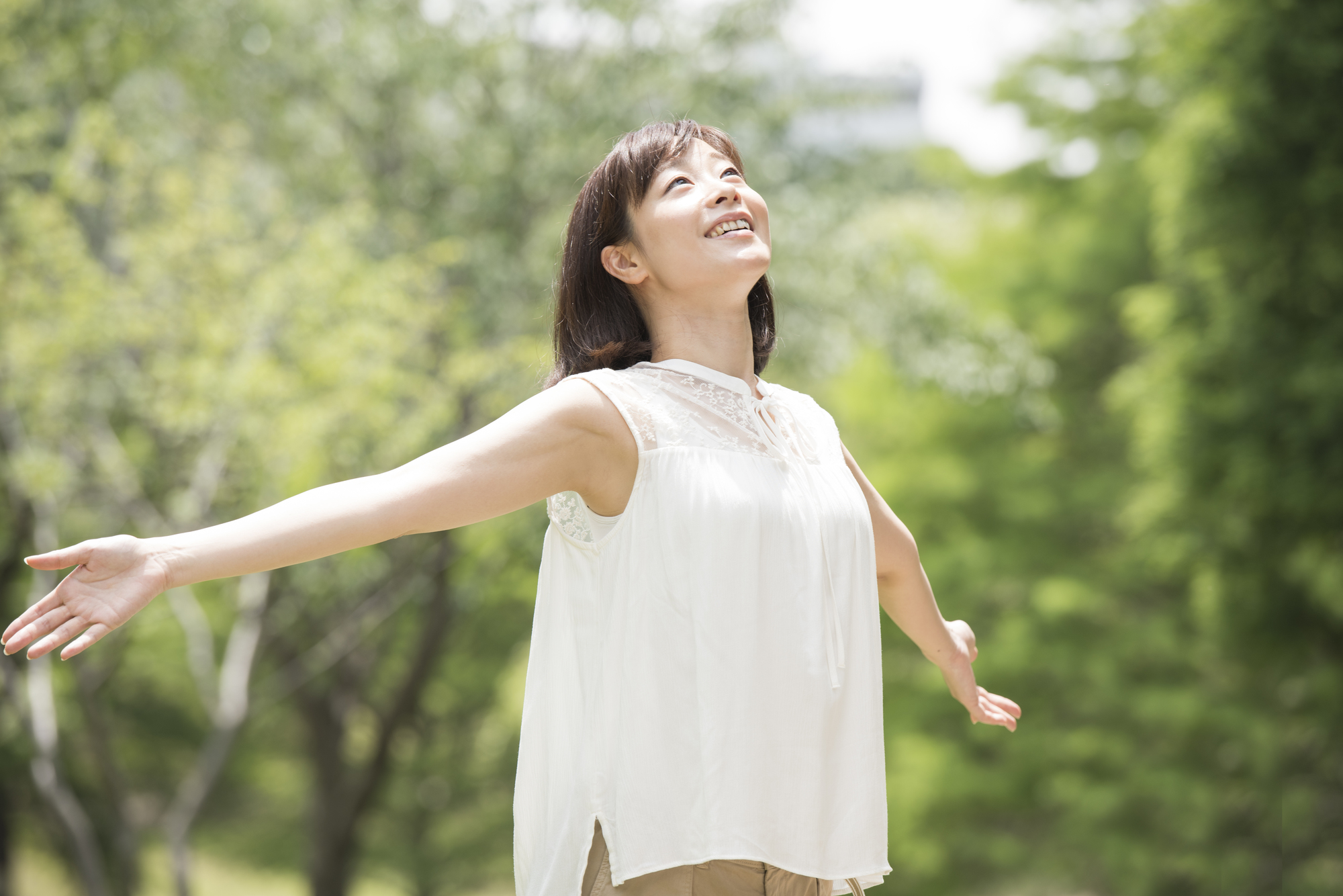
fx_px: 6529
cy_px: 448
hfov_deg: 11.7
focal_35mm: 175
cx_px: 672
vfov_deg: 7.8
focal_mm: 175
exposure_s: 1/200
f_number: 5
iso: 100
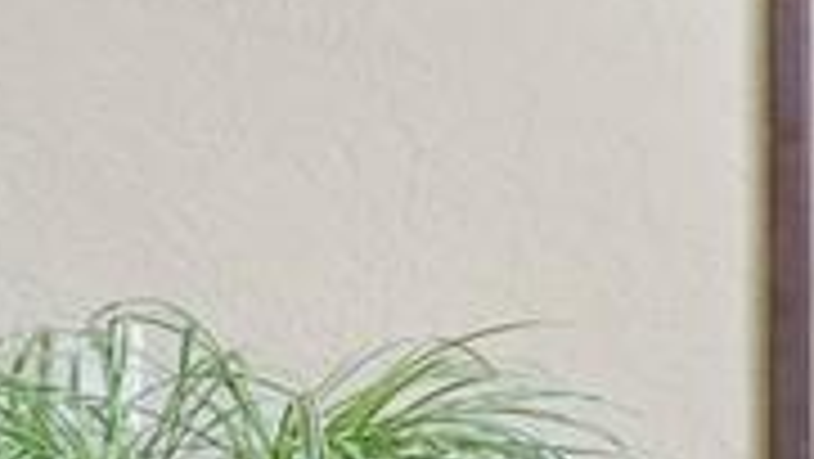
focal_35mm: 89
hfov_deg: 13.6
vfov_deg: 13.6
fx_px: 1922
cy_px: 356
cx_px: 2120
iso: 200
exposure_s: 1/60
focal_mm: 10
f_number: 6.3
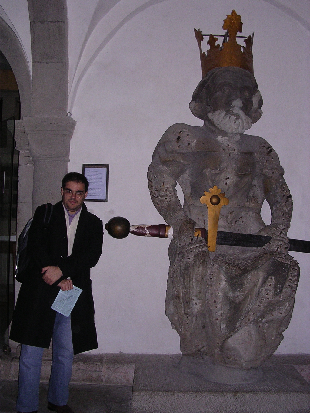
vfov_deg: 49.0
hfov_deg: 37.7
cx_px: 155
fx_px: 454
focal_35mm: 38
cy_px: 206
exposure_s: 1/60.1
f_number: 2.8
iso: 245
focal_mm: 5.8
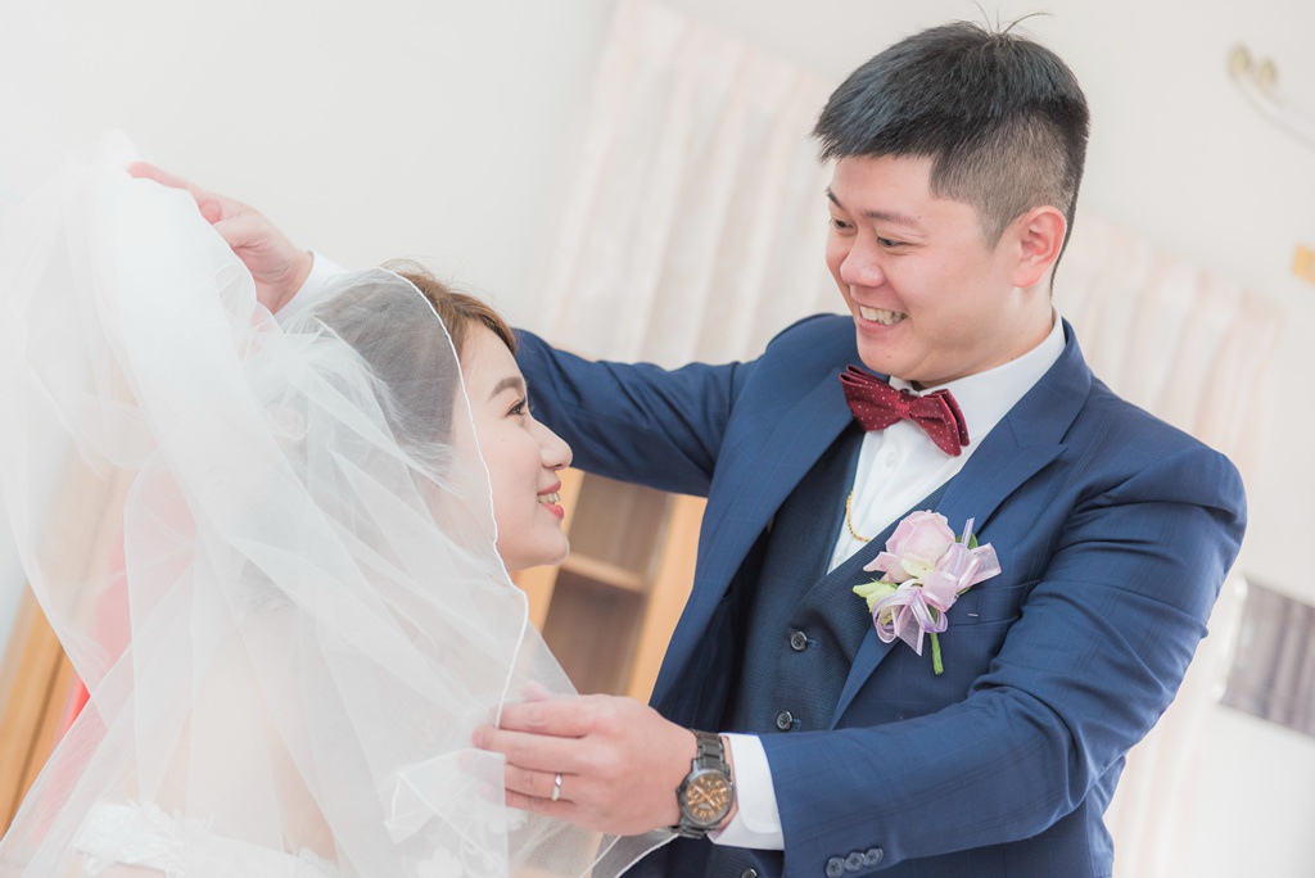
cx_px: 658
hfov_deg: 32.4
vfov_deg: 21.9
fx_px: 2266
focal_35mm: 62
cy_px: 439
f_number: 3.5
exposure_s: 1/200
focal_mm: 62
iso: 1600
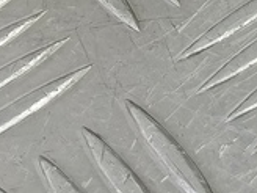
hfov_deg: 12.0
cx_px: 531
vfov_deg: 8.7
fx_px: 1069
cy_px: -364
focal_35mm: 144
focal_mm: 4.11
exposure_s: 1/50
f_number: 1.6
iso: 124
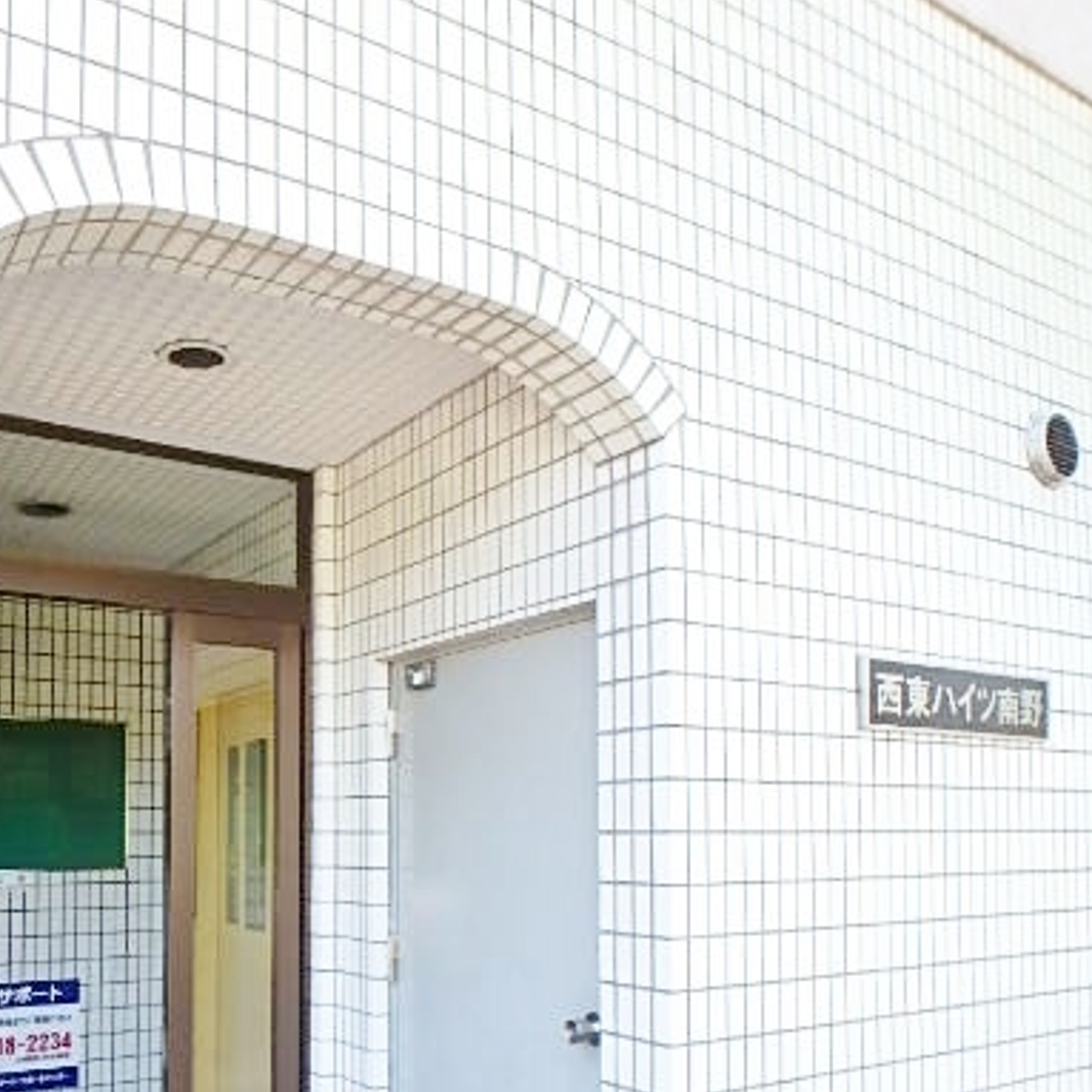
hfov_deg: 52.2
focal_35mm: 31
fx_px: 1106
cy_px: 776
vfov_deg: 51.0
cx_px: 436
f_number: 3.5
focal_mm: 3.7
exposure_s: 1/80
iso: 125
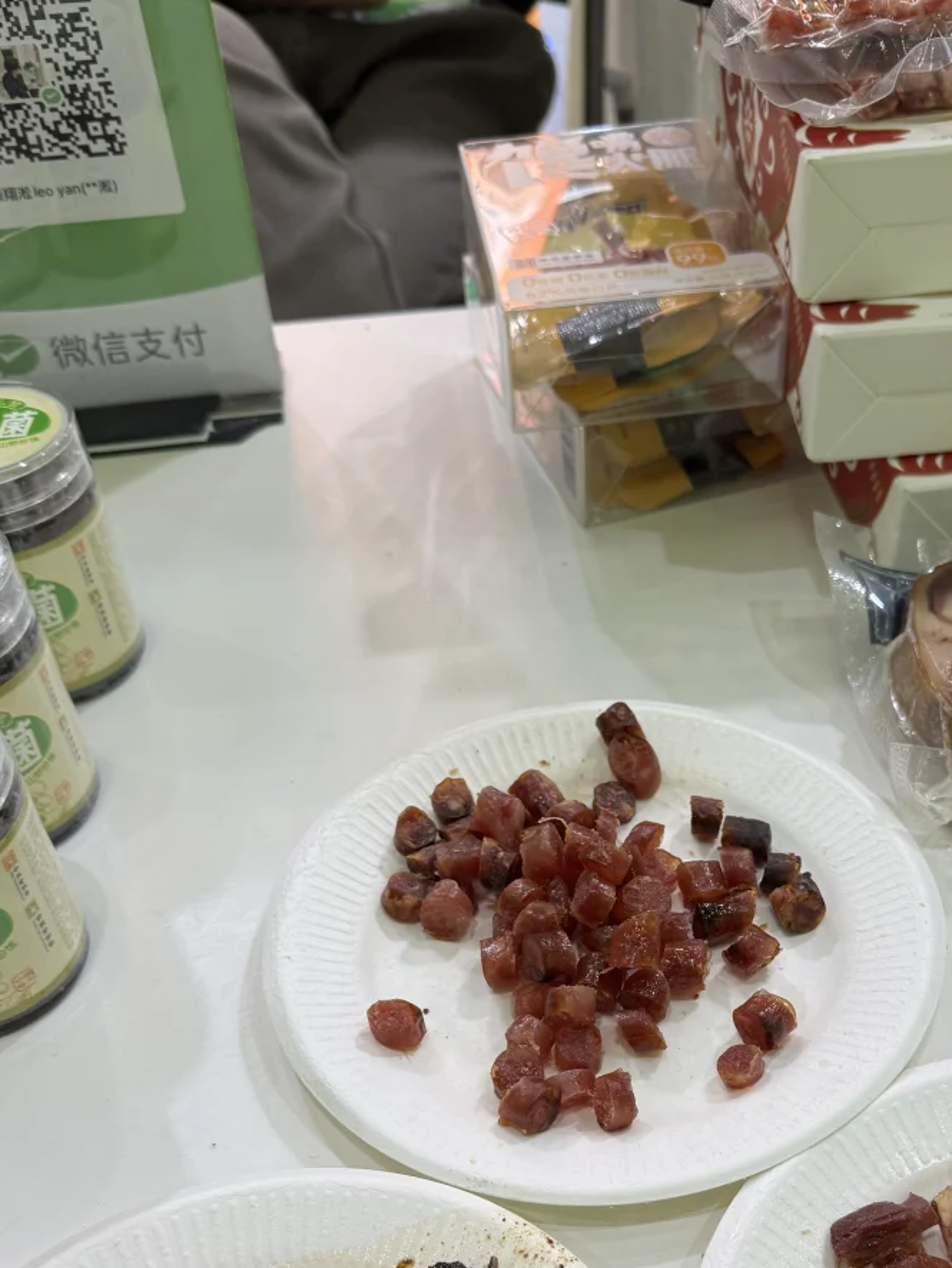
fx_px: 1429
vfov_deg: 45.7
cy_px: 993
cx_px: 626
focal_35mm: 39
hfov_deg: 36.5
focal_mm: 6.76
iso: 80
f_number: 1.78
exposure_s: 1/100
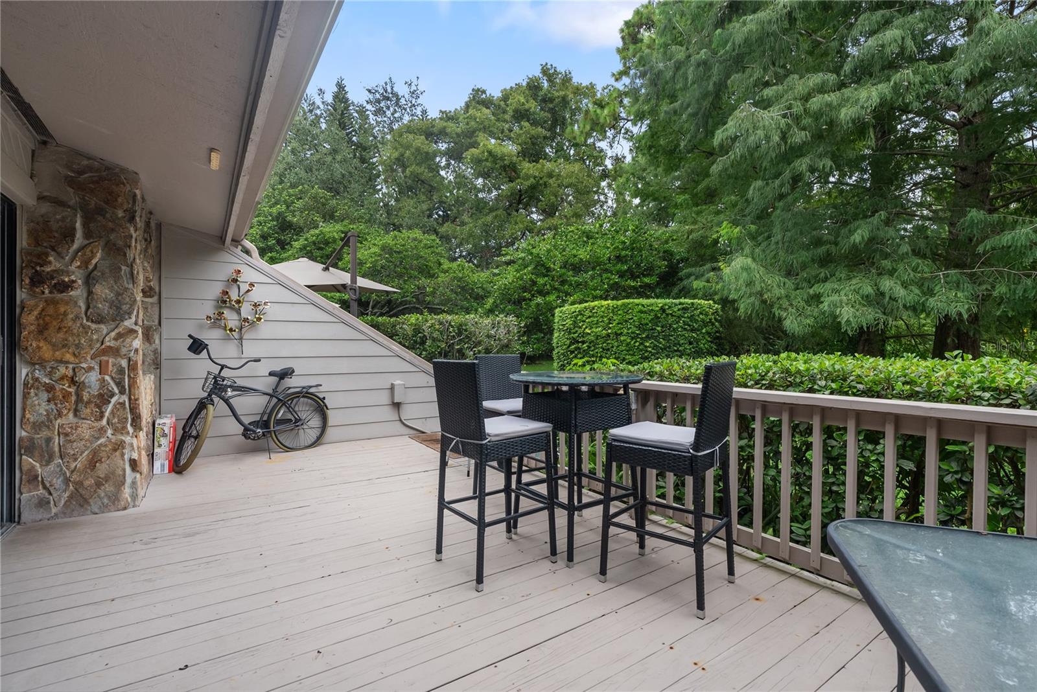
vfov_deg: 73.8
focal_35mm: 16
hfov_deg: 96.7
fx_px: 461
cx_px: 518
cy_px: 346
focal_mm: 16
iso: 1000
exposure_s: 1/400
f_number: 8
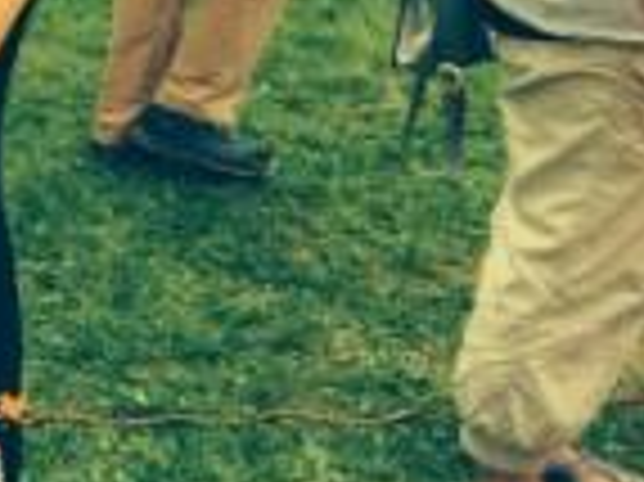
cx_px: -140
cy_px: -149
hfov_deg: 19.6
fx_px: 1747
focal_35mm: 94
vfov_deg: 15.0
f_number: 2.2
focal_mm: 4.12
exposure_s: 1/376
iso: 32
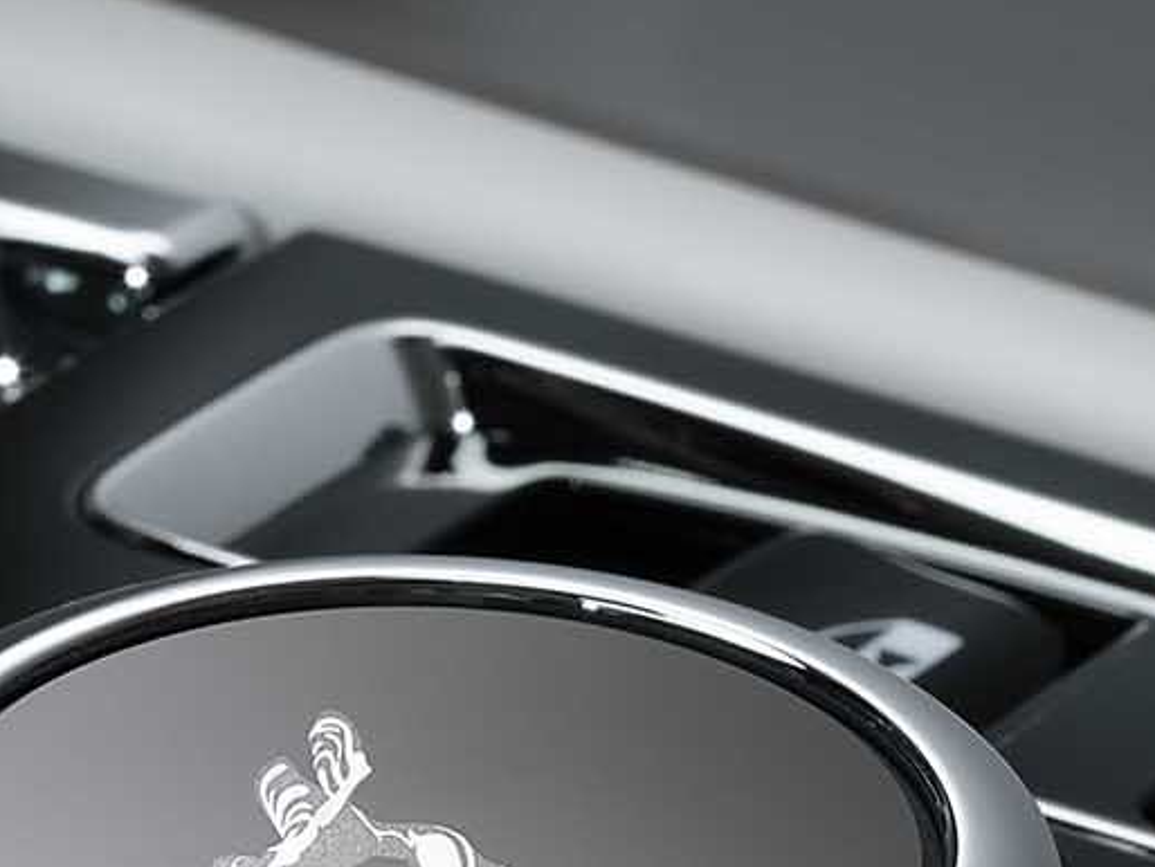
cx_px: 321
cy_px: 1413
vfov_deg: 4.6
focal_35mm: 323
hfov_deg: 6.1
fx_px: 10782
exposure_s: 1.6
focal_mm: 90
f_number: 16
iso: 125
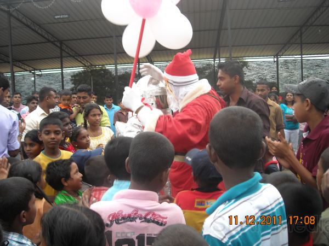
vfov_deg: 40.7
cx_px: 164
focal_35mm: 35
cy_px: 123
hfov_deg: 52.6
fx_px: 333
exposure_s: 1/60
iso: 104
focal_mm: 5.7
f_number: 2.8
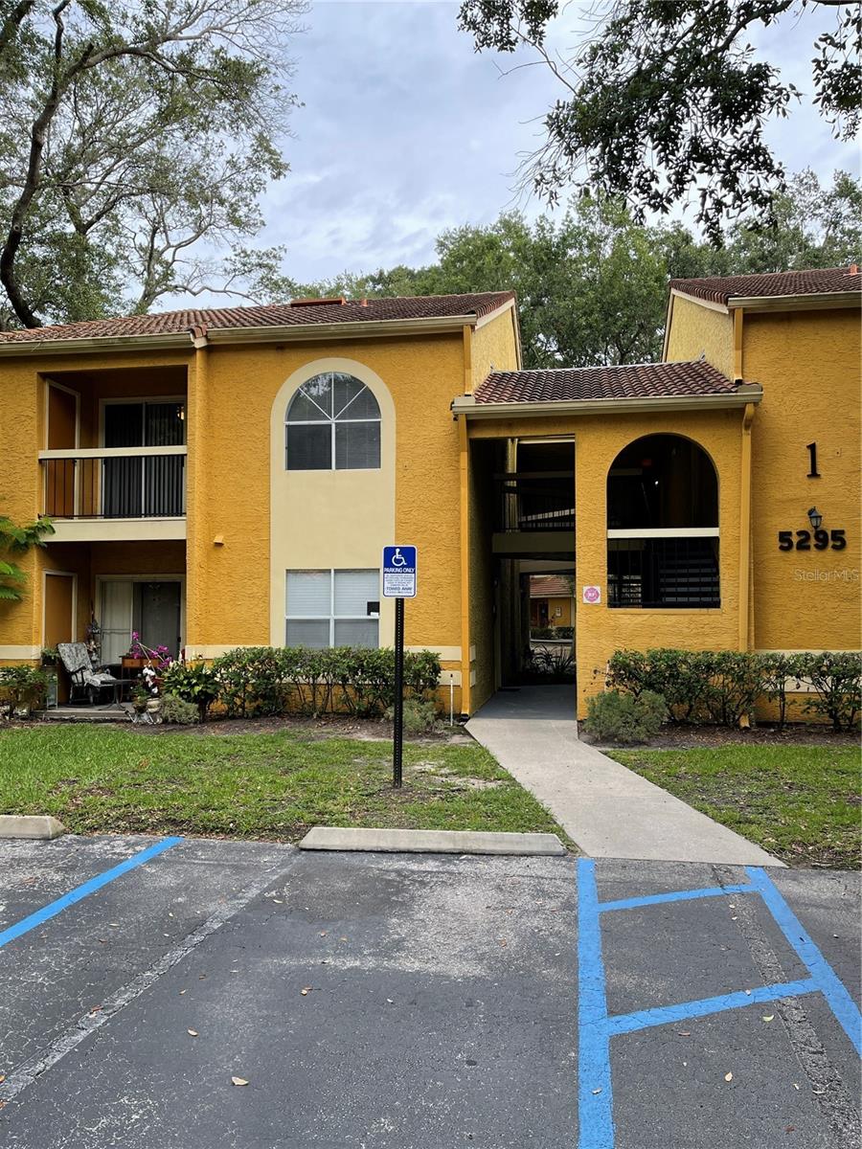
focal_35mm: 26
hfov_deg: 53.1
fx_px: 863
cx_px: 431
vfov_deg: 67.3
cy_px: 574
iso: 32
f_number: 1.6
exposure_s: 1/836
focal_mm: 5.1
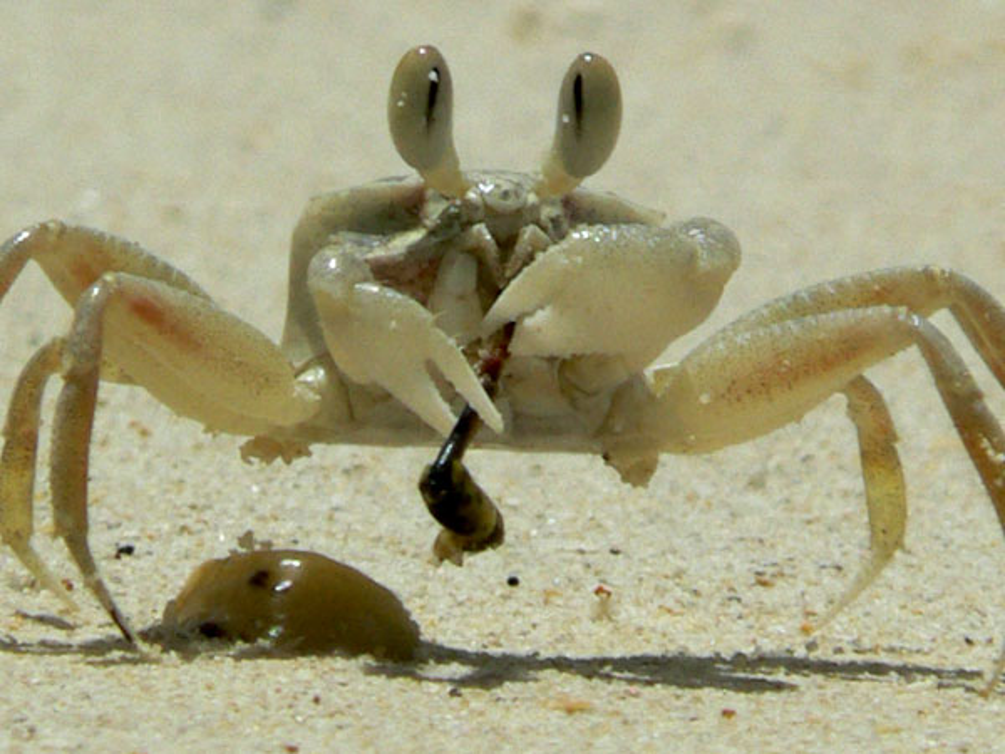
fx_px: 12194
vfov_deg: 3.5
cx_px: 502
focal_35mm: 420
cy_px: 377
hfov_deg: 4.7
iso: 100
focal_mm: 55.2
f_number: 6.5
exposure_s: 1/1600
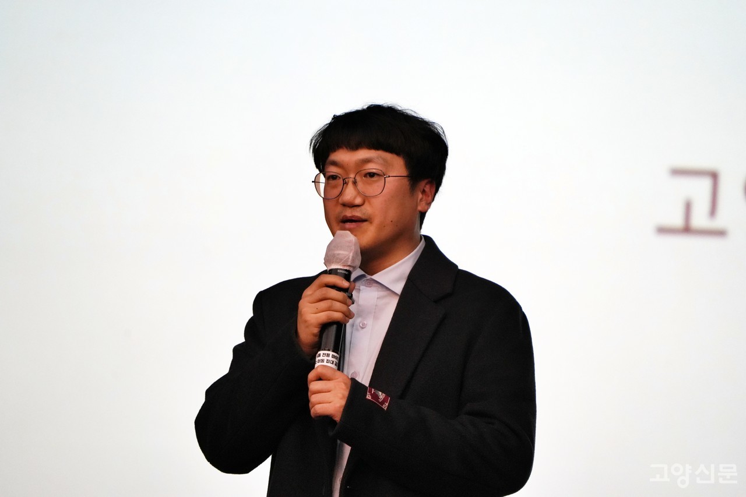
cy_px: 248
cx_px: 373
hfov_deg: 3.4
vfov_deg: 2.3
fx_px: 12431
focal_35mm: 600
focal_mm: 600
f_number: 6.3
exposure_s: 1/200
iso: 4000
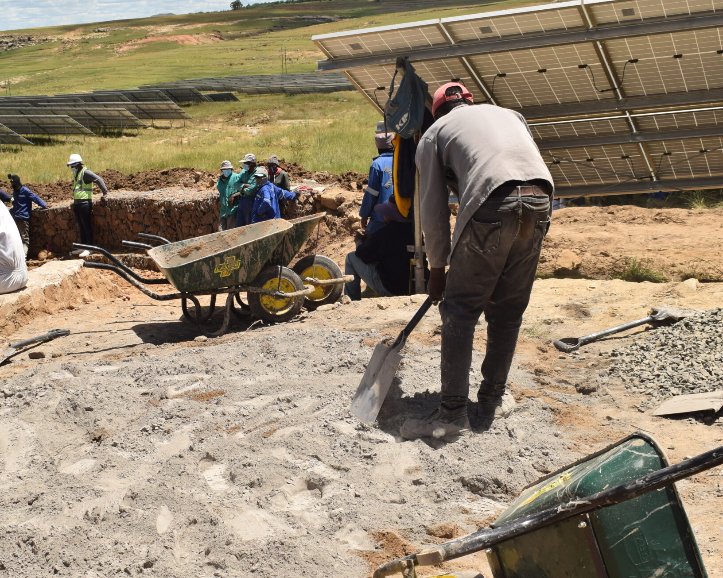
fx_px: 1134
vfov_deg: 28.6
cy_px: 307
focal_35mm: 53
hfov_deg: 35.3
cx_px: 298
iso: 125
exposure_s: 1/400
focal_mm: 24
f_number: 9
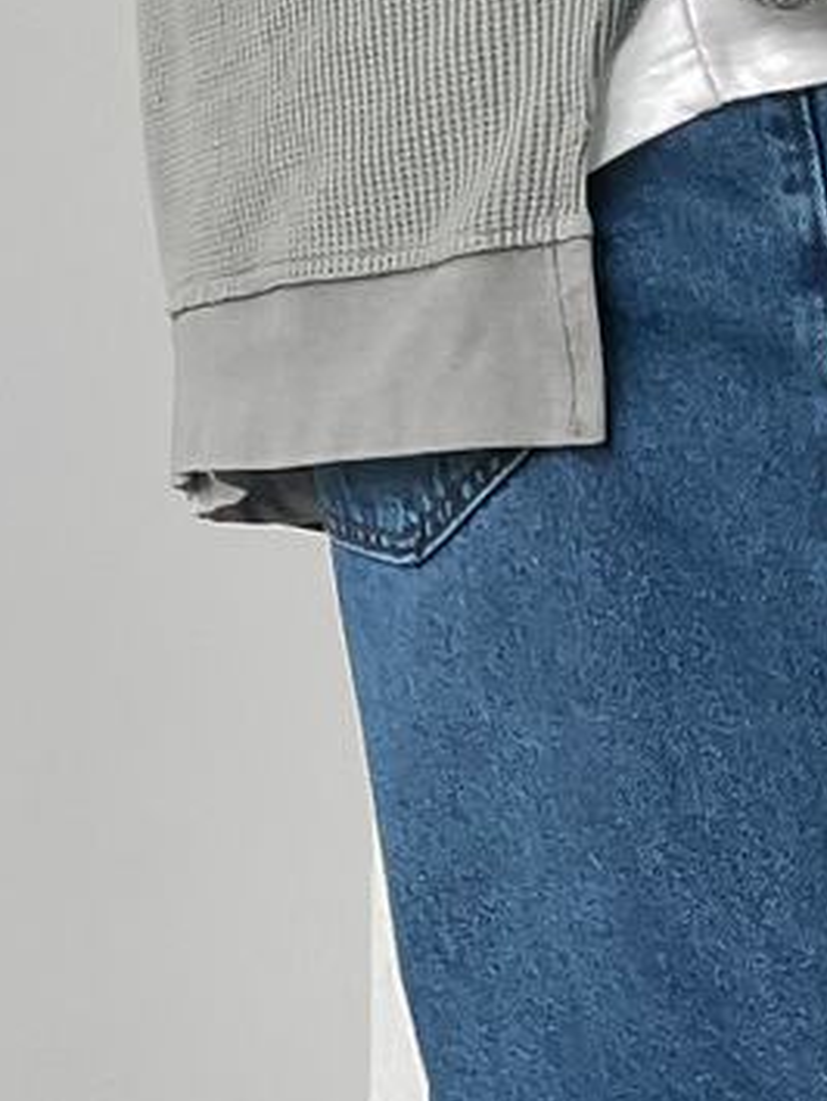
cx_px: 588
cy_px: 1272
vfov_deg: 14.6
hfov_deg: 11.3
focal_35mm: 131
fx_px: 4168
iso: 50
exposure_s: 1/120
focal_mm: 3
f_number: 1.8
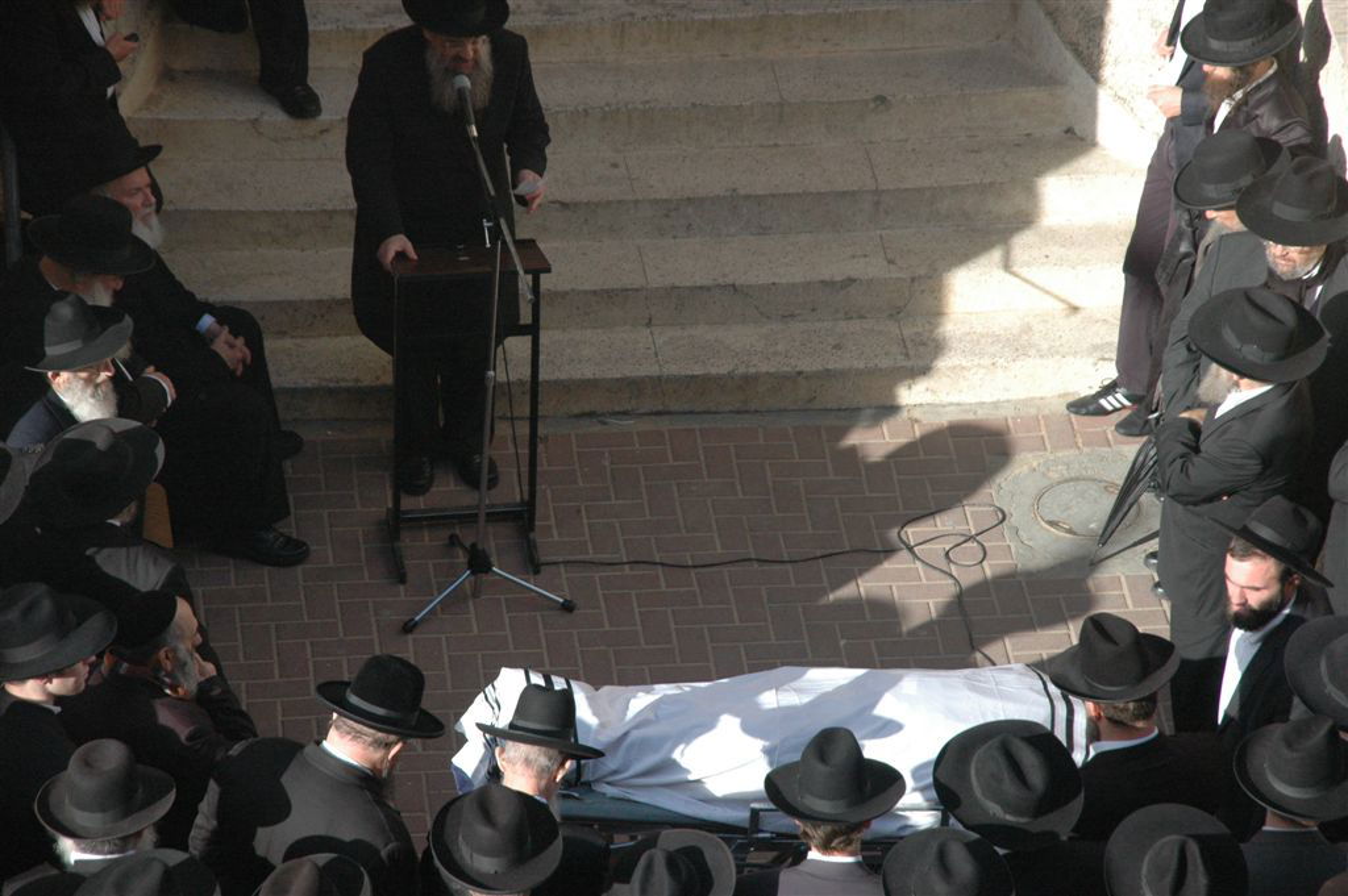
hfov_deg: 14.4
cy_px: 448
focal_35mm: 142
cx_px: 674
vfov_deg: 9.6
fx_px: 5331
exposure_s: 1/800
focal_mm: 95
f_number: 7.1
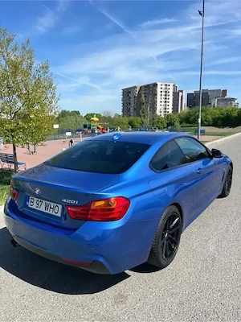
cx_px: 120
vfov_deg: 67.3
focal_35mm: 26
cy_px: 161
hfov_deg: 53.1
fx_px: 241
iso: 50
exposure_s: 1/3135
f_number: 1.6
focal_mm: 5.1
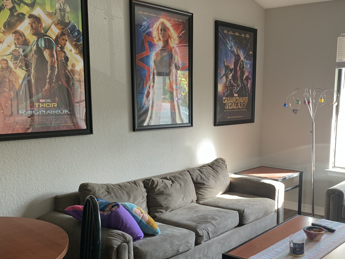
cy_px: 174
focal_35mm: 41
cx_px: 226
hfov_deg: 45.2
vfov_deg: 34.8
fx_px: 409
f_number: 1.8
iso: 100
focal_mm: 4.25
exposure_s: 1/72
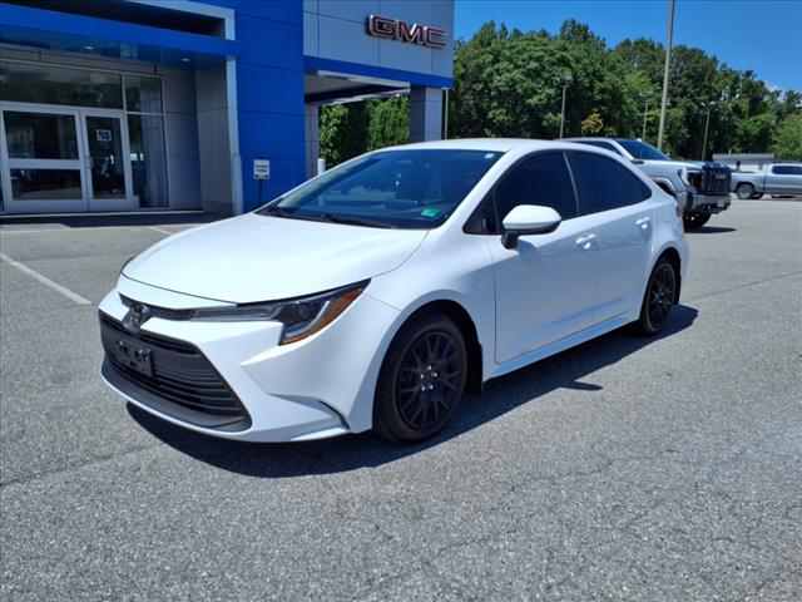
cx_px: 401
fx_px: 626
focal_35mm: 27
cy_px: 301
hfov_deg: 65.3
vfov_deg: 51.4
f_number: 1.9
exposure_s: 1/5000
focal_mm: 3.58
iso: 40
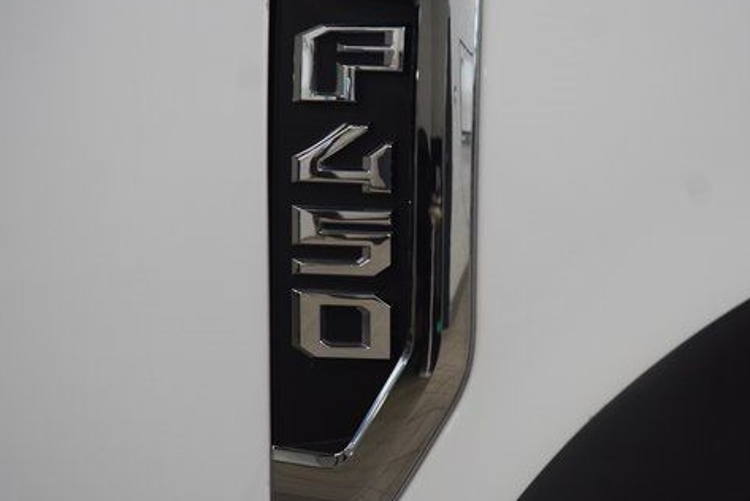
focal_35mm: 142
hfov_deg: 14.4
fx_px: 2960
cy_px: 220
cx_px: 374
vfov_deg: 9.7
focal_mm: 70
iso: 1600
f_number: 5.6
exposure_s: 1/125
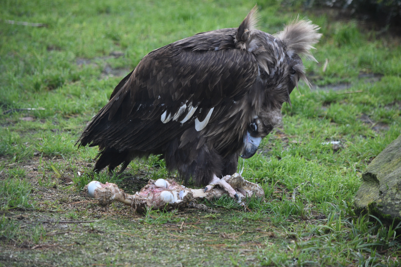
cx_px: 200
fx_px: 2757
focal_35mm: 248
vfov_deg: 5.6
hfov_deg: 8.3
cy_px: 134
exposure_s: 1/200
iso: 800
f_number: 5
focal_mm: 165
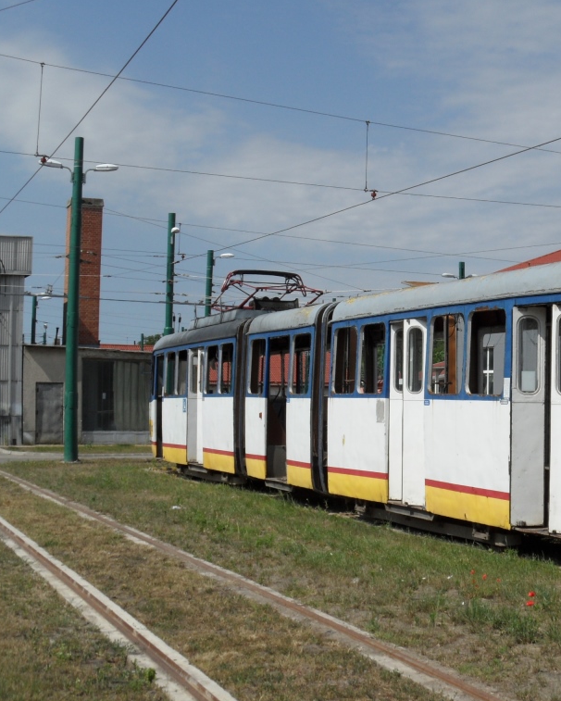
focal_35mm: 66
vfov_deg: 28.7
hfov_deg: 22.8
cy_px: 350
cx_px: 464
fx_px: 1369
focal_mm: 8.2
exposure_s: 1/750
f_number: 5.4
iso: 80
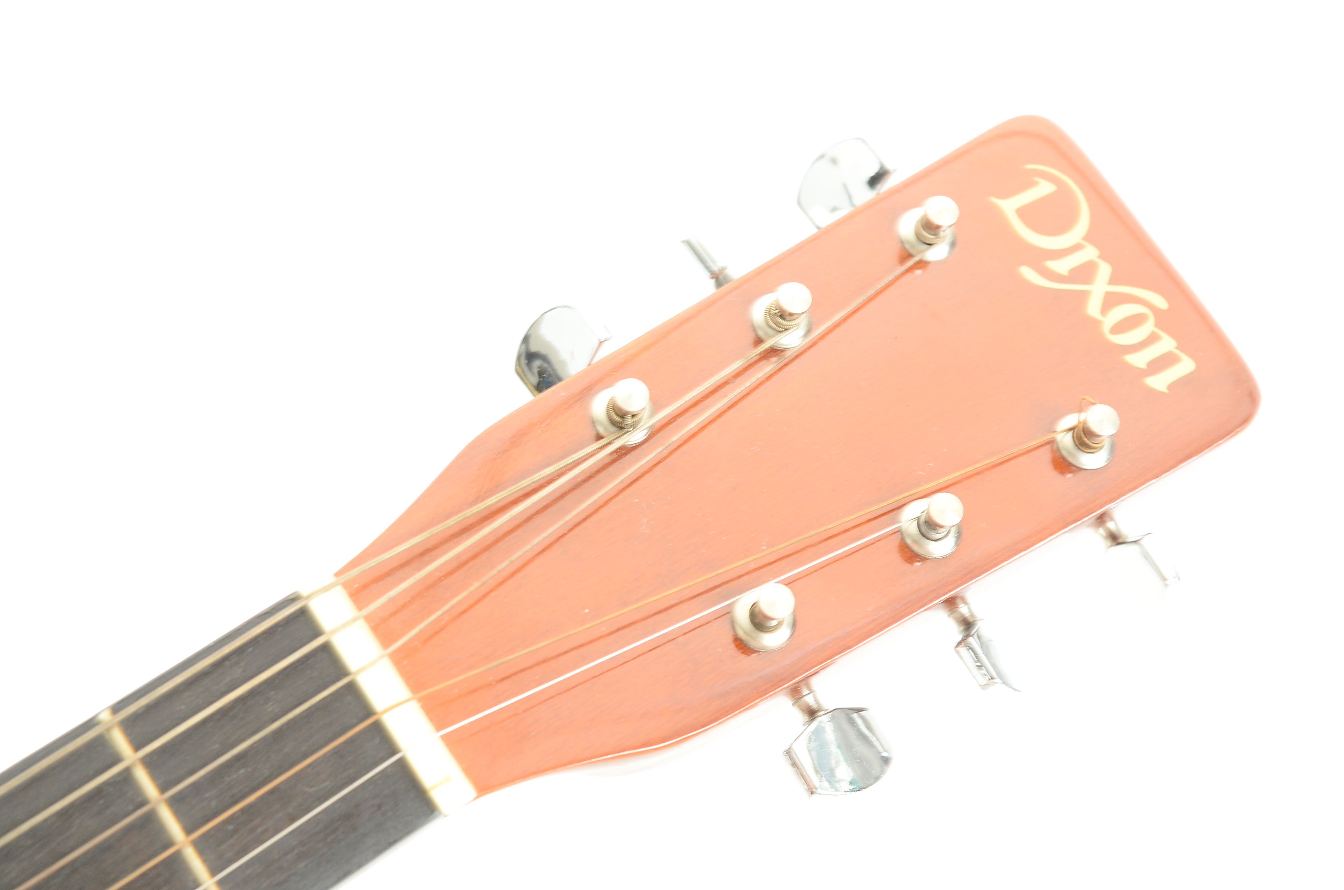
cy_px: 445
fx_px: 2515
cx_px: 672
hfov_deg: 29.9
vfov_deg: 20.1
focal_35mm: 68
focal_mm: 45
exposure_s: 1/80
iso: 320
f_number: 8
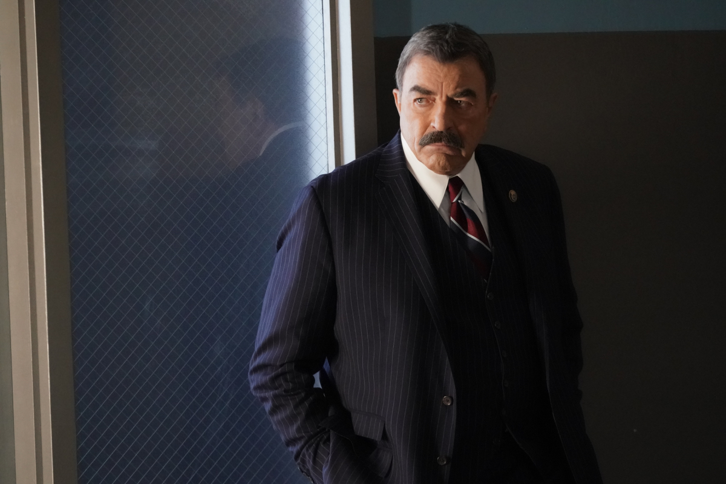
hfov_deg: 10.4
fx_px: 3993
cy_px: 242
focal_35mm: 198
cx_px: 363
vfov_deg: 6.9
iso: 12800
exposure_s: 1/200
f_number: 4.5
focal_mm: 198
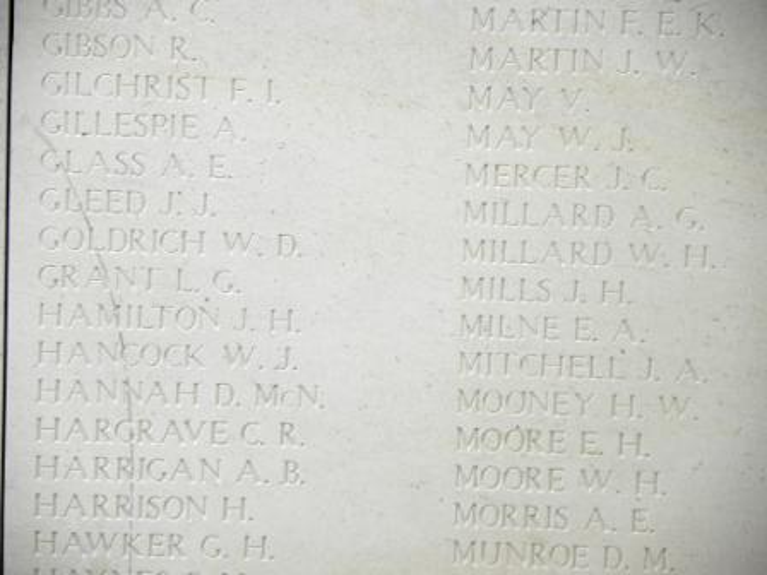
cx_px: 384
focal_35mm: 291
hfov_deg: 6.8
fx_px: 6448
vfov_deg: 5.1
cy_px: 288
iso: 132
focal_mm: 51.8
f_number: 4.5
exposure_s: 1/73
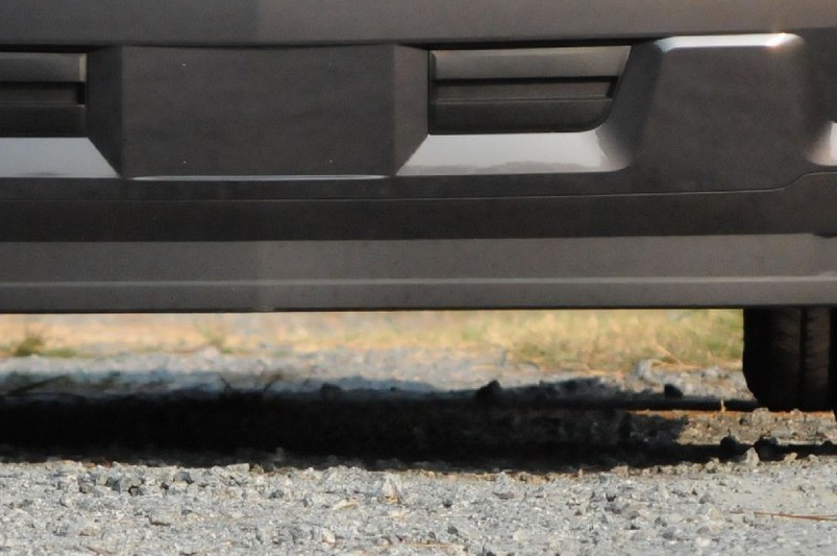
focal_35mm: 631
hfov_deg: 3.3
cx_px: 221
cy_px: -243
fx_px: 14640
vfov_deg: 2.2
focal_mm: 135
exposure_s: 1/5000
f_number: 5.6
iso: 2000
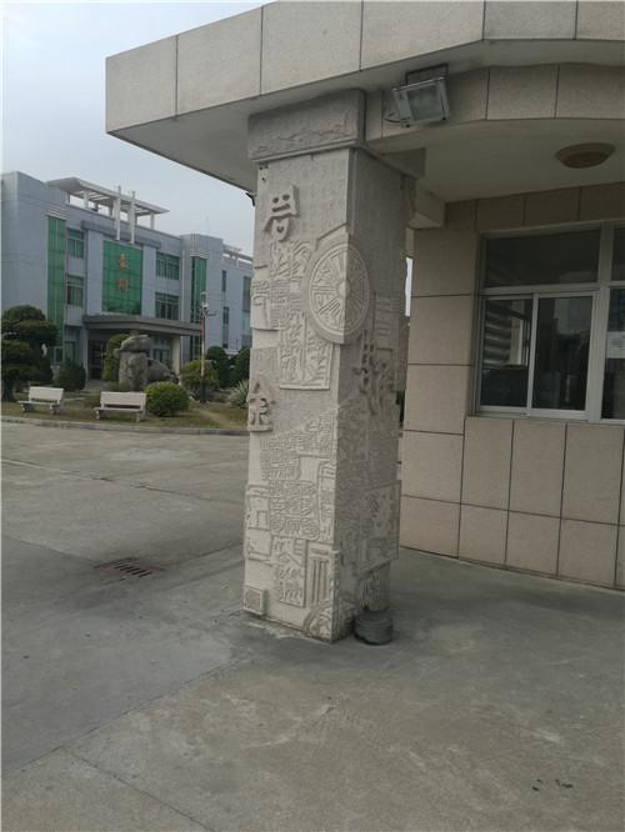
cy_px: 416
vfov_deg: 65.3
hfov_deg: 51.4
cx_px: 312
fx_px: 650
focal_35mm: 27
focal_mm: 4.04
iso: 50
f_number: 2
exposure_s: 1/819
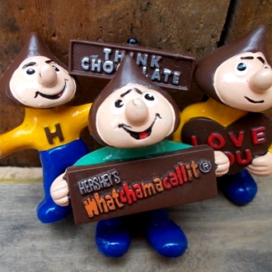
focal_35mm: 36
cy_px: 134
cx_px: 121
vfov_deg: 46.0
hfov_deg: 46.0
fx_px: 320
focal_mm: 5.3
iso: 80
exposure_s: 1/125
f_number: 3.4
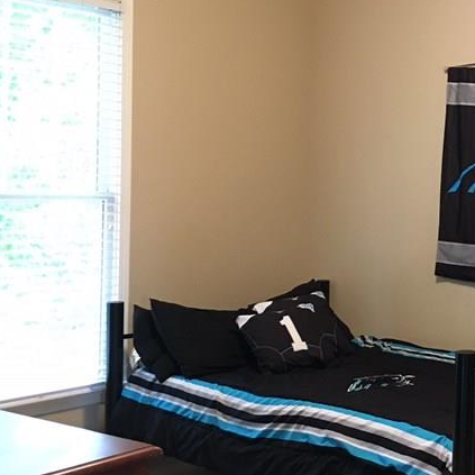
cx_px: 481
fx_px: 963
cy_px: 213
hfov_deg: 26.2
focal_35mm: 62
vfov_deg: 27.7
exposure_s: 1/15
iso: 200
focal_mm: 4.15
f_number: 2.2
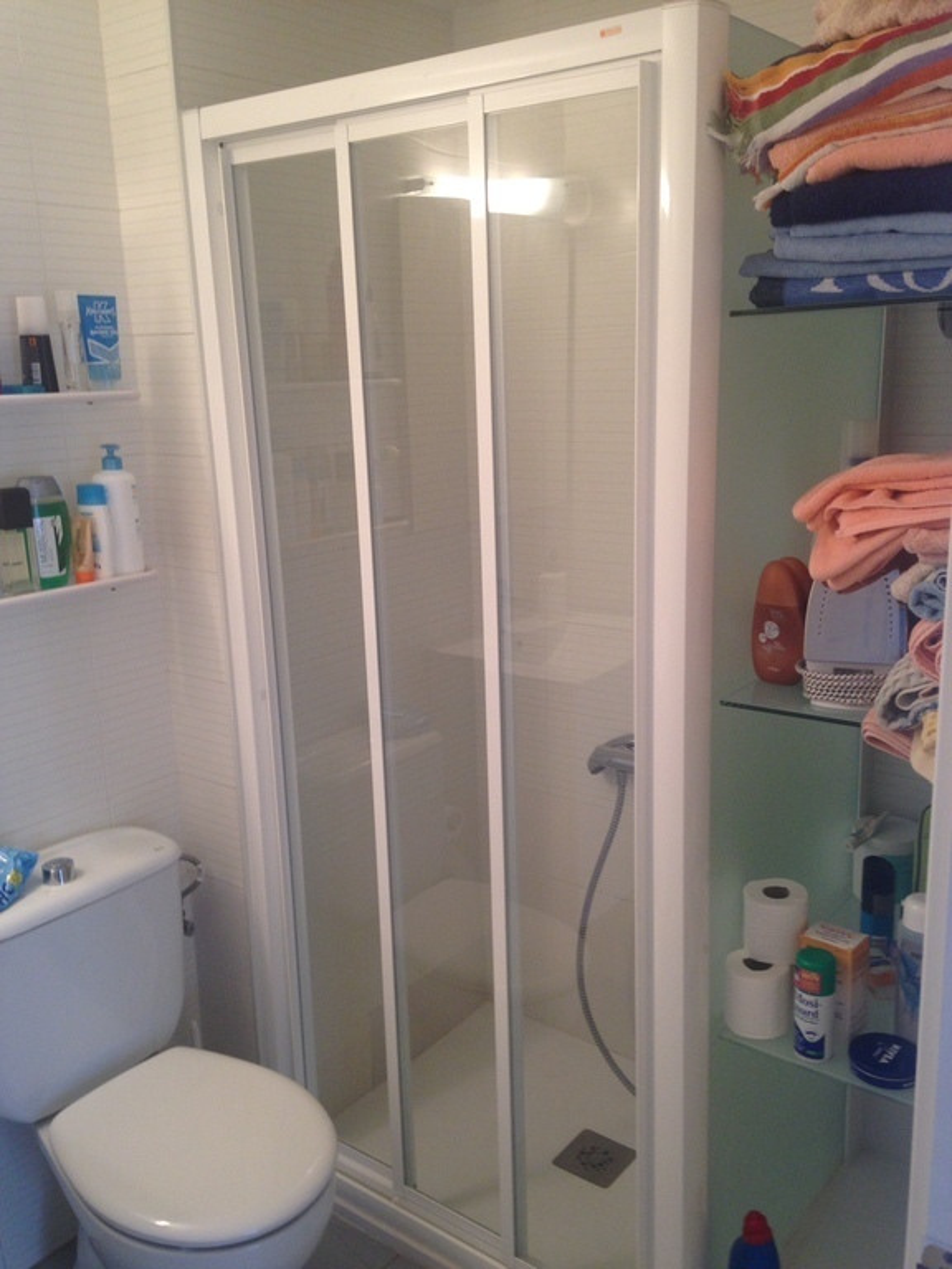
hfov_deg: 42.9
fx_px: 1210
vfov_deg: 55.4
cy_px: 634
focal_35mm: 33
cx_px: 476
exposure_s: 1/20
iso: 64
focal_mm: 4.12
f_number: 2.4
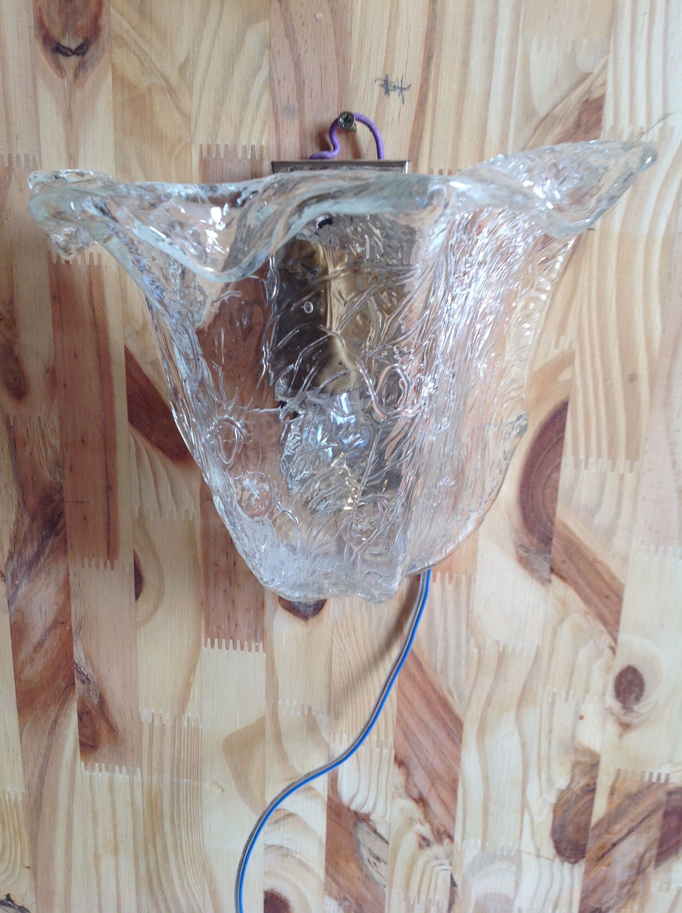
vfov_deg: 52.7
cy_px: 456
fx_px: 922
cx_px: 341
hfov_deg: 40.6
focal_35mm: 35
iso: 50
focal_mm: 4.28
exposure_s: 1/30
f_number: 2.4
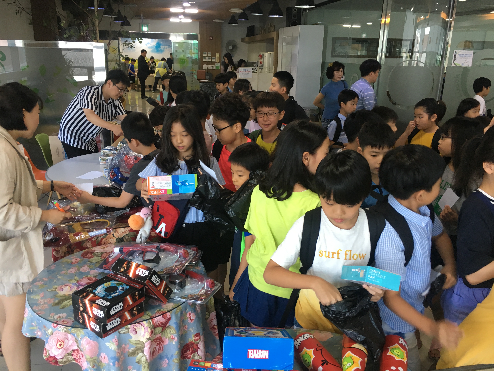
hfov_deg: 61.7
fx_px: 414
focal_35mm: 29
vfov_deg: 48.2
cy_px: 186
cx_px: 247
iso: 40
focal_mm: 4.15
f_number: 2.2
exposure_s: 1/30
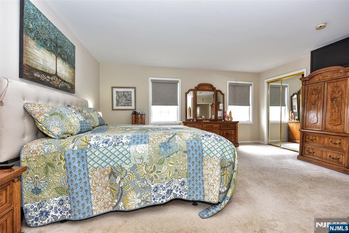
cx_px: 174
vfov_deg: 73.8
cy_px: 116
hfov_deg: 96.7
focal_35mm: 16
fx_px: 155
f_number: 4.5
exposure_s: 1/50
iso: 400
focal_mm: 16
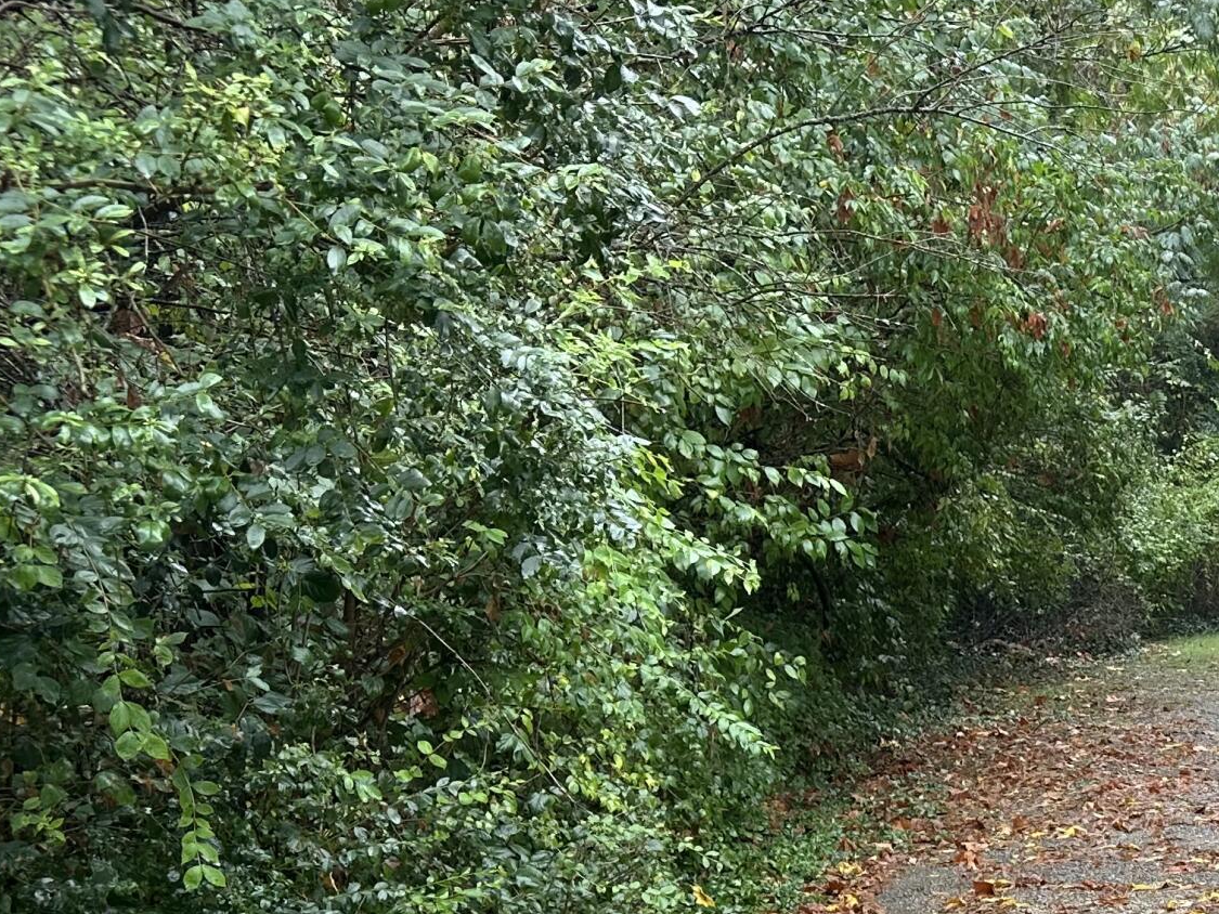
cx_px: 1302
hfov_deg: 27.9
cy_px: 834
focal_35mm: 64
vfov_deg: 22.3
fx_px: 2254
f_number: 1.78
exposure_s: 1/121
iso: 64
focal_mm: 6.86
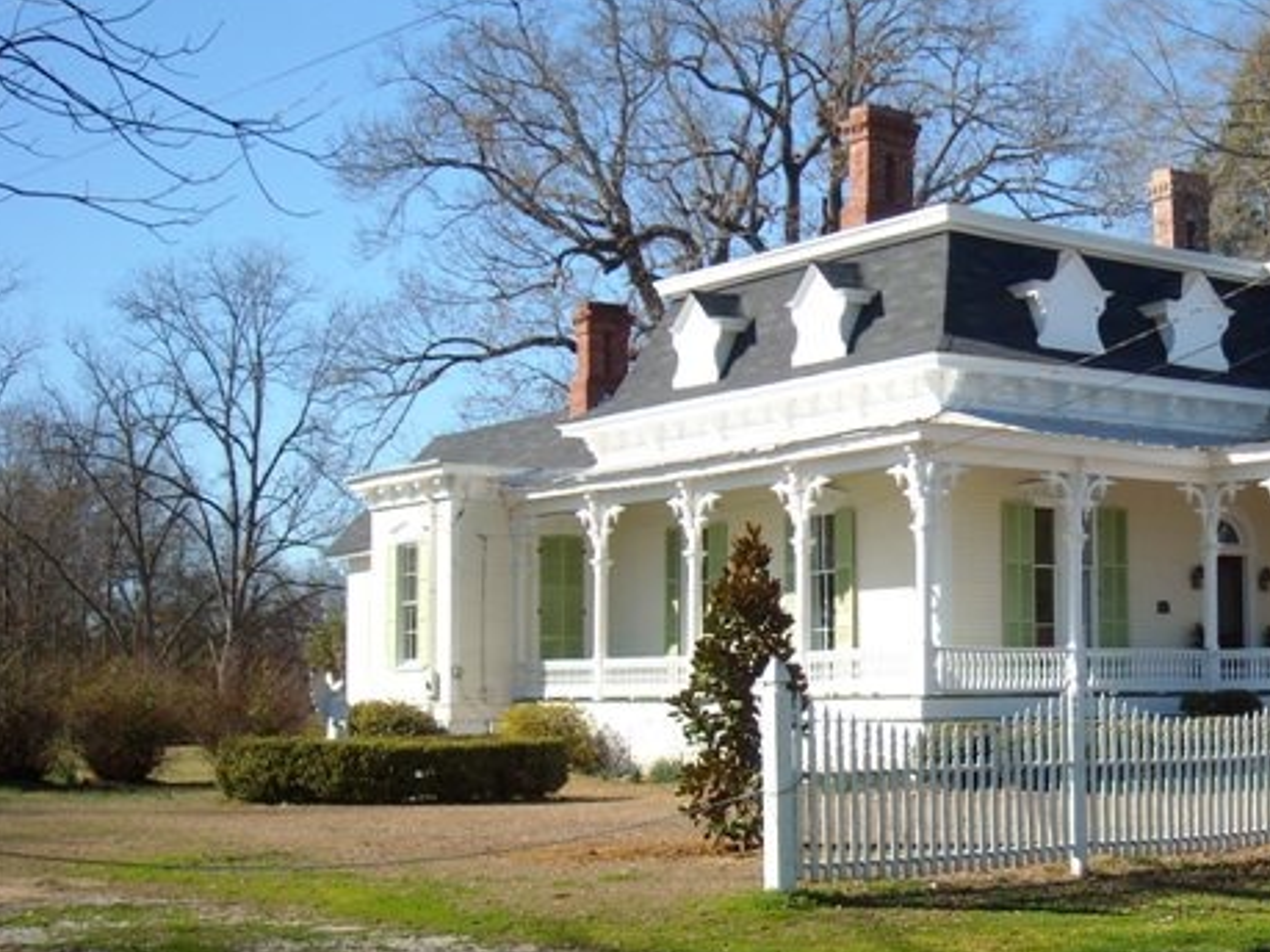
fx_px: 2237
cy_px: 567
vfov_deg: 24.0
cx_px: 1040
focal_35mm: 61
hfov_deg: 30.8
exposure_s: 1/738
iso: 64
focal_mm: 5.7
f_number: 2.8
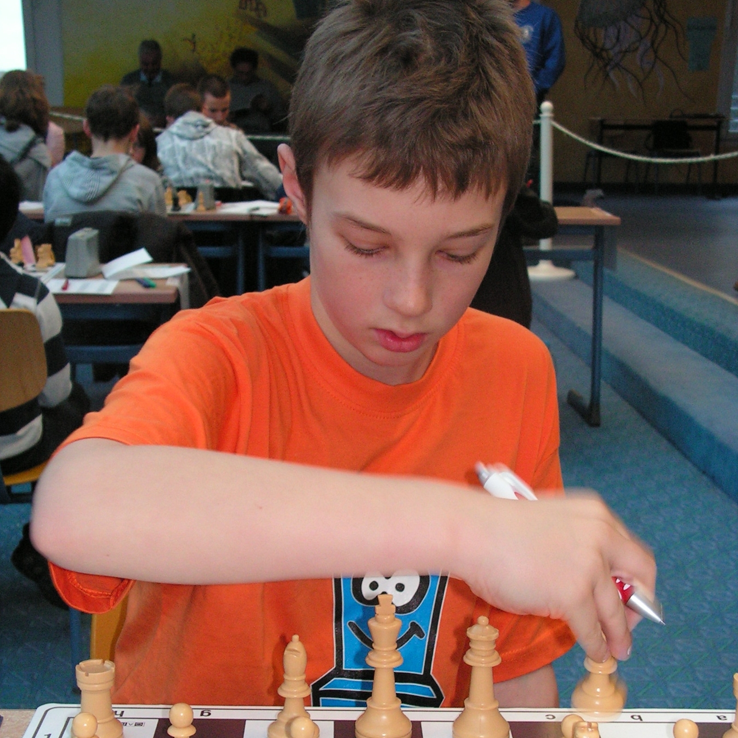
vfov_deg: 28.9
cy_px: 478
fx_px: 1423
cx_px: 369
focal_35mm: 59
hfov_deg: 29.1
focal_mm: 8.4
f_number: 3.2
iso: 200
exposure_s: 1/40
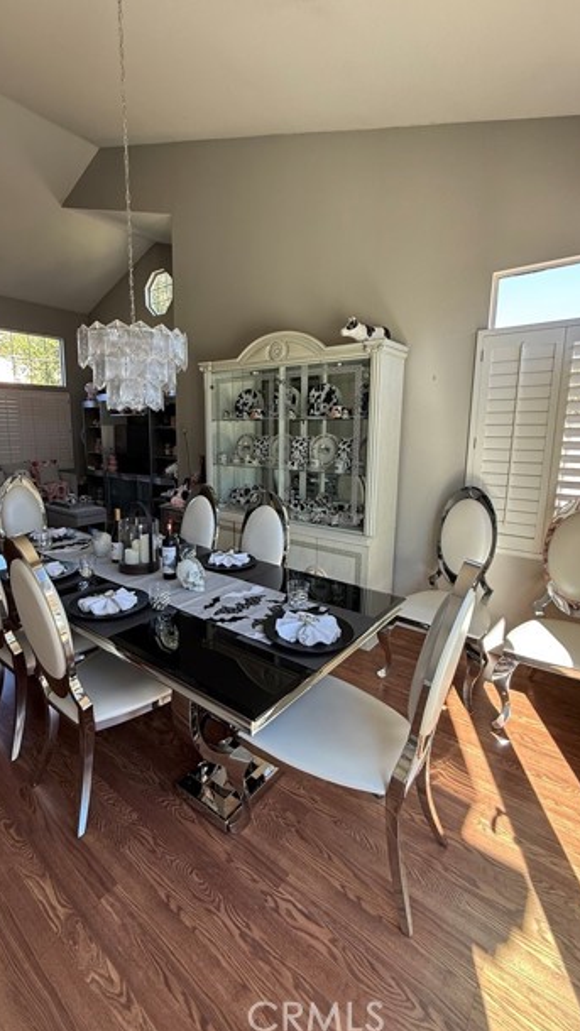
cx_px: 250
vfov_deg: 99.3
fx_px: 438
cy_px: 500
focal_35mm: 16
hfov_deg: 66.8
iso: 100
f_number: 2.2
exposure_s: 1/99
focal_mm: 2.22
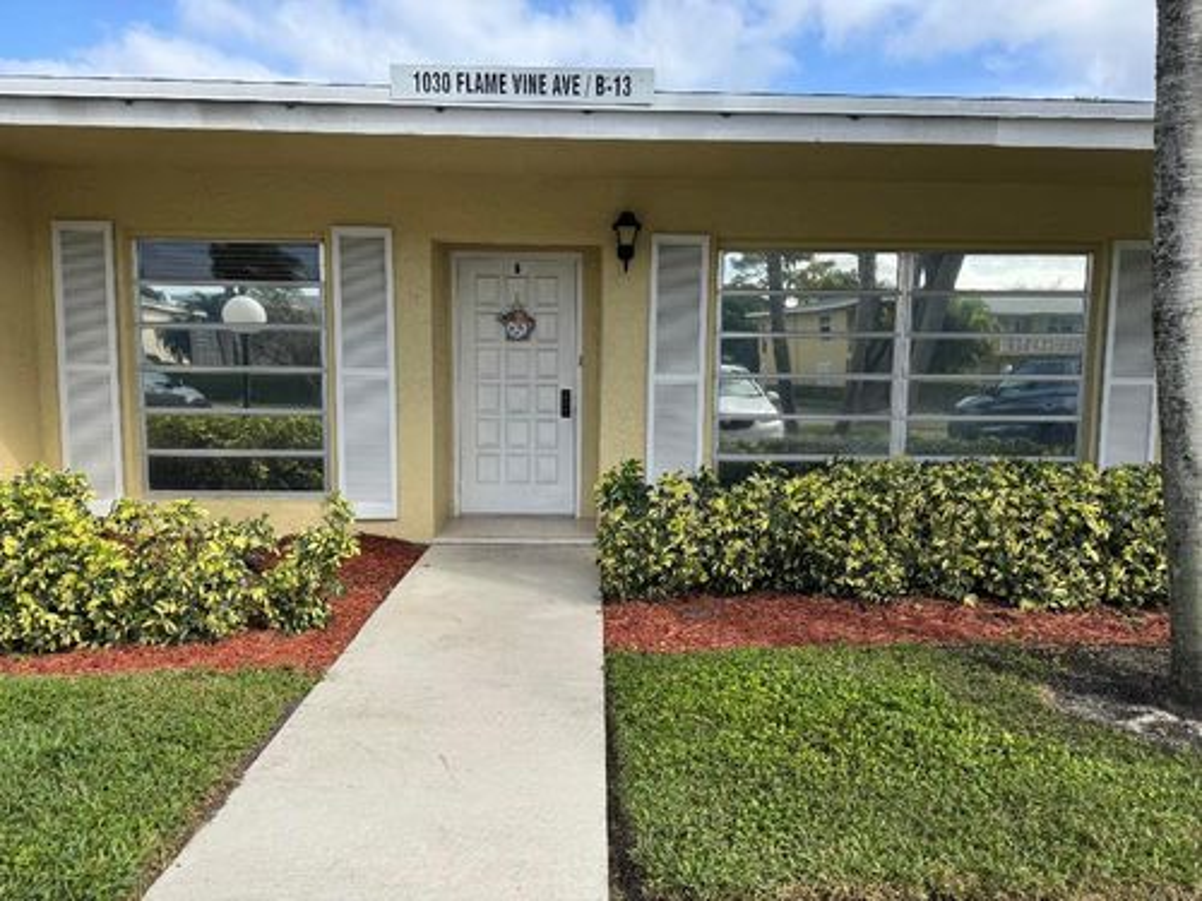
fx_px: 833
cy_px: 450
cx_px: 601
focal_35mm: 24
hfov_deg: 71.6
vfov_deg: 56.8
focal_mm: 6.76
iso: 80
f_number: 1.78
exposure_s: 1/2506
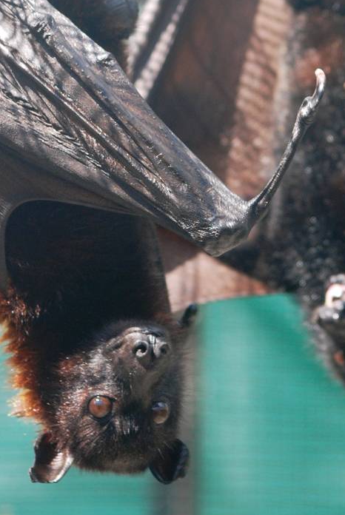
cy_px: 99
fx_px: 5933
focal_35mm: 414
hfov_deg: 3.3
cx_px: 123
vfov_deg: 5.0
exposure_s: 1/400
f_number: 5
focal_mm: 120
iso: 400
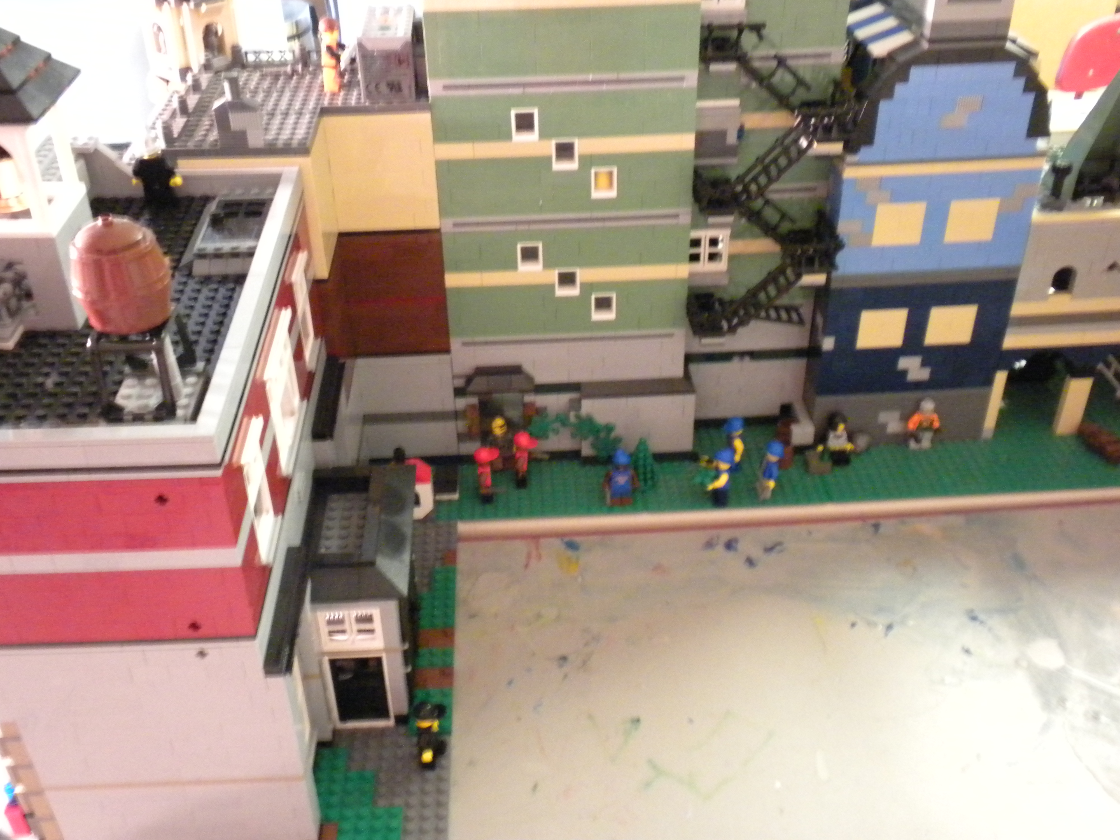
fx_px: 1197
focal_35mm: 37
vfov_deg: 38.7
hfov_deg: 50.1
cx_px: 560
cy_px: 420
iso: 800
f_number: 3.5
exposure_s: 1/5.7
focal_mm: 6.6
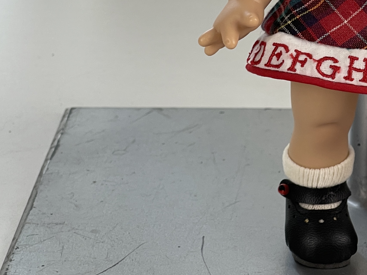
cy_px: -45
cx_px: 407
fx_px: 1611
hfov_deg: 12.8
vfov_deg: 9.6
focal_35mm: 152
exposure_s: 1/100
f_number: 2.2
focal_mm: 7.5
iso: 32
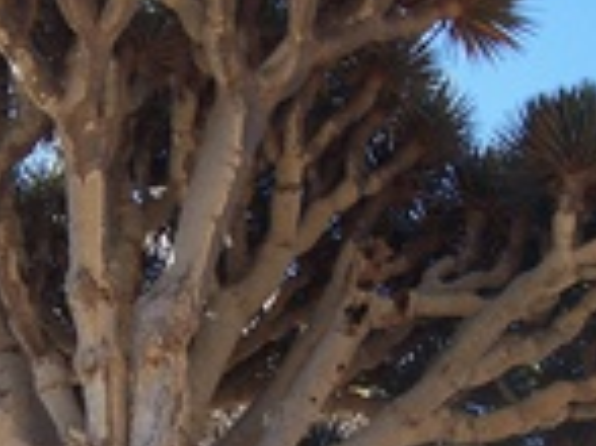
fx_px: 1875
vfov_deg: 13.5
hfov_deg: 18.0
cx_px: 154
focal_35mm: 109
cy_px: 357
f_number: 2.9
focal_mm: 6.7
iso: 79
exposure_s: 1/613
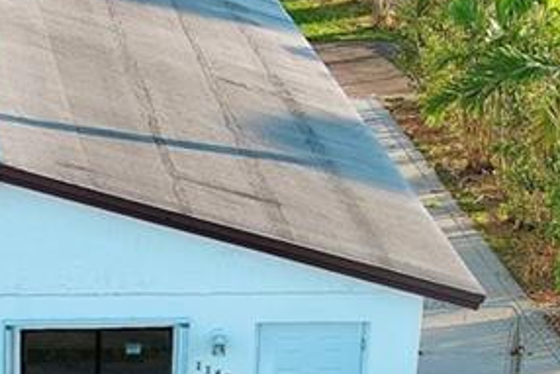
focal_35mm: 162
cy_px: 450
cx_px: -51
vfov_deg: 8.4
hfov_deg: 12.5
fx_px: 2521
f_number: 2.8
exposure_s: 1/248
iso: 100
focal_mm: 10.57
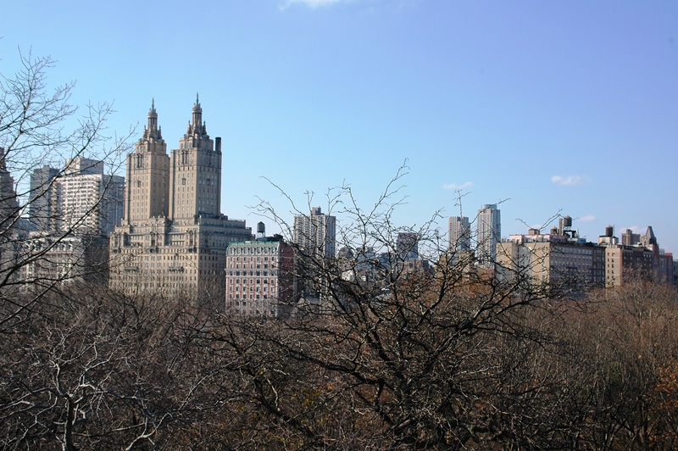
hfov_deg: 35.1
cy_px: 226
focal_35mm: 57
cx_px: 339
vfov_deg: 23.7
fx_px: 1073
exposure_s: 1/250
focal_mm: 38
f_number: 10
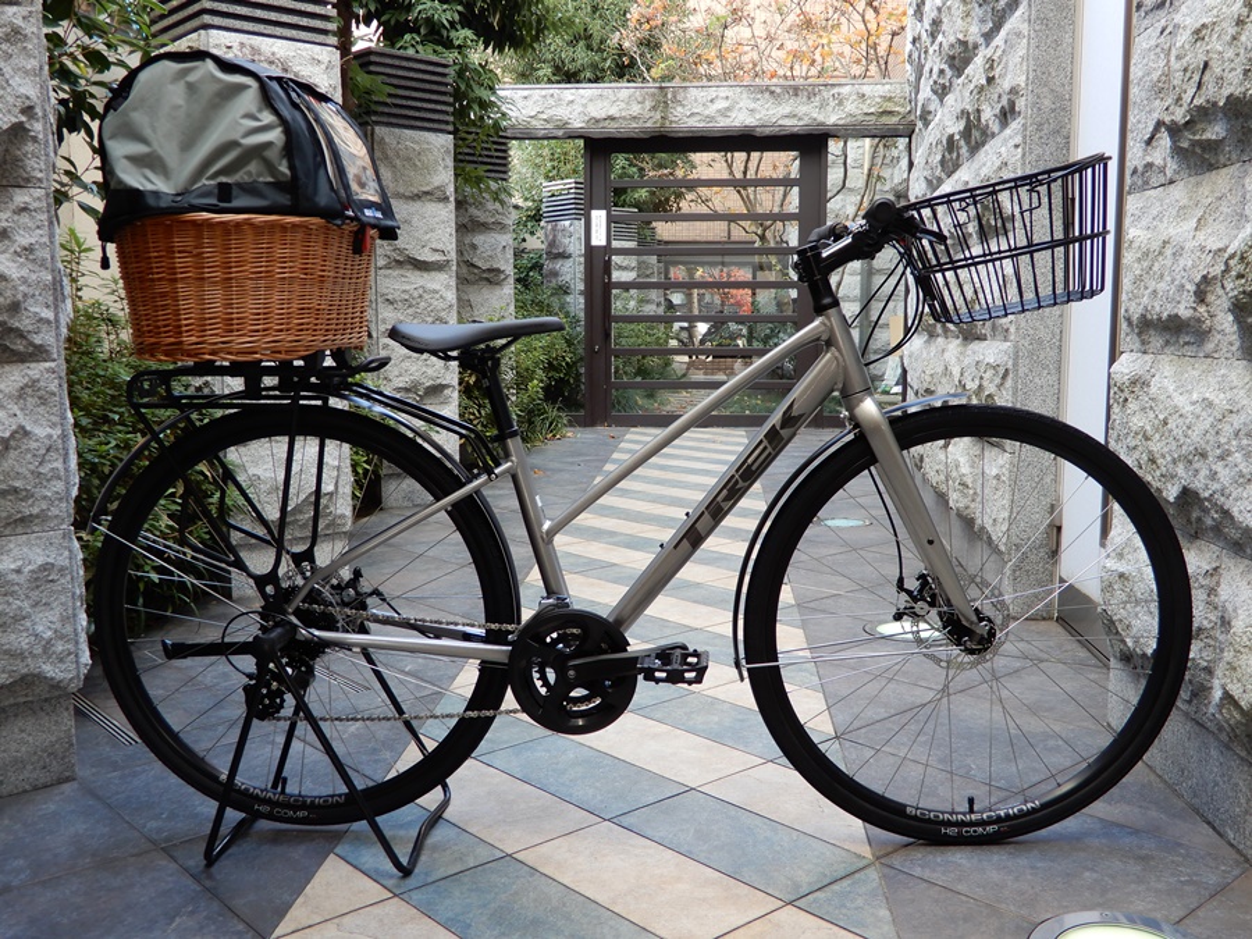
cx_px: 626
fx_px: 1266
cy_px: 470
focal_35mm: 35
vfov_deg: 40.7
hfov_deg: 52.6
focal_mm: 6.2
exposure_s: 1/30
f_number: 4
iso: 100
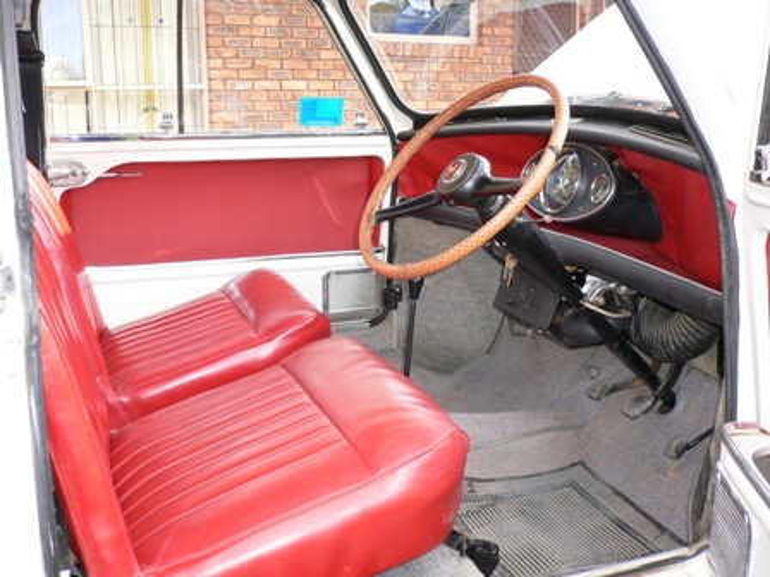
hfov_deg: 52.6
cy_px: 288
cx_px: 385
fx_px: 779
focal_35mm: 35
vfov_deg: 40.7
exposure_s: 1/60
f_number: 2.8
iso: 100
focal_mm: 5.8
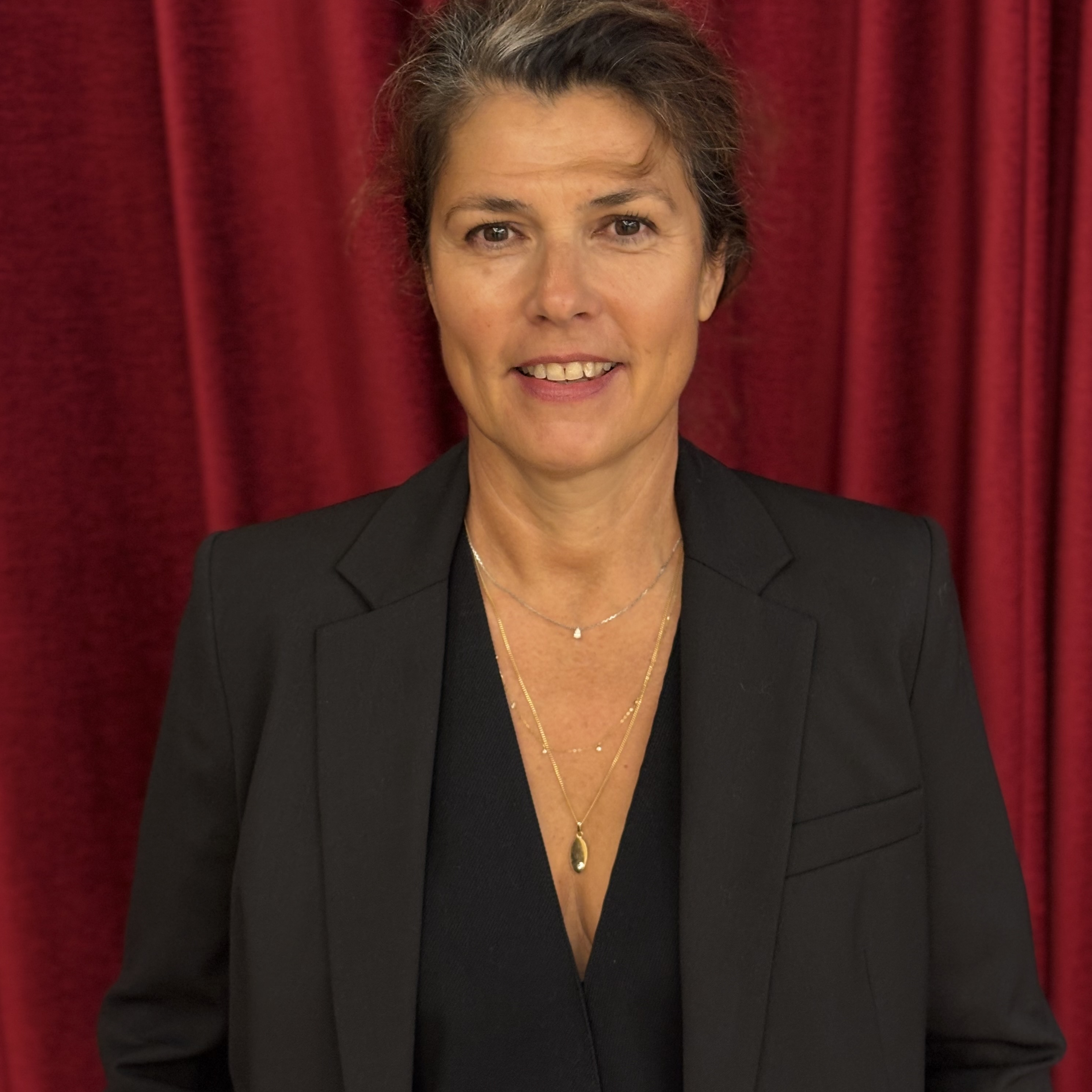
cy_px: 555
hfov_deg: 27.7
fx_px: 2213
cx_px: 547
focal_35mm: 62
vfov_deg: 27.7
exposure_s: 1/33
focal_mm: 5.96
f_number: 1.6
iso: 160
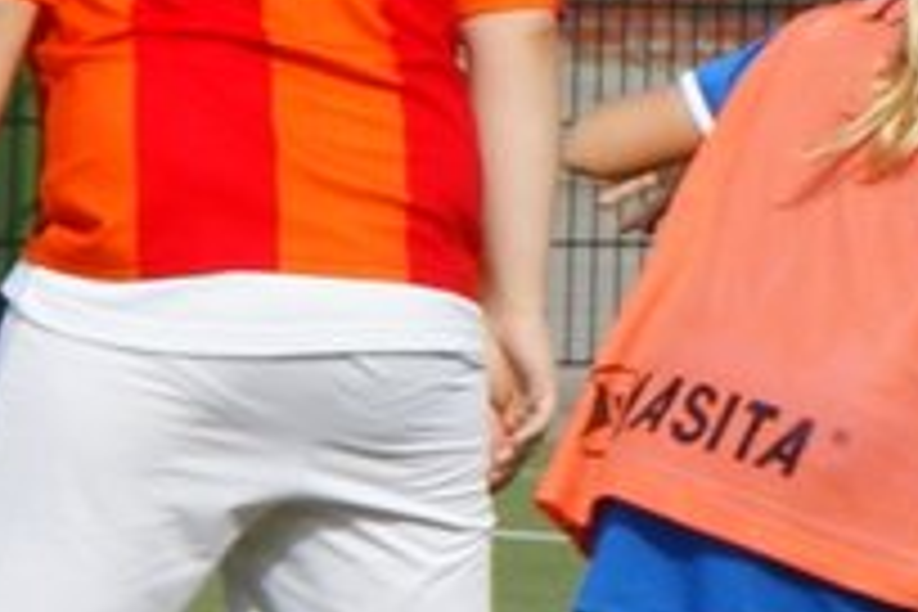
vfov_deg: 2.1
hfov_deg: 3.1
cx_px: 1305
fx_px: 16904
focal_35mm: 663
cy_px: 470
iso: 200
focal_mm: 75
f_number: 9
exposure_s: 1/400
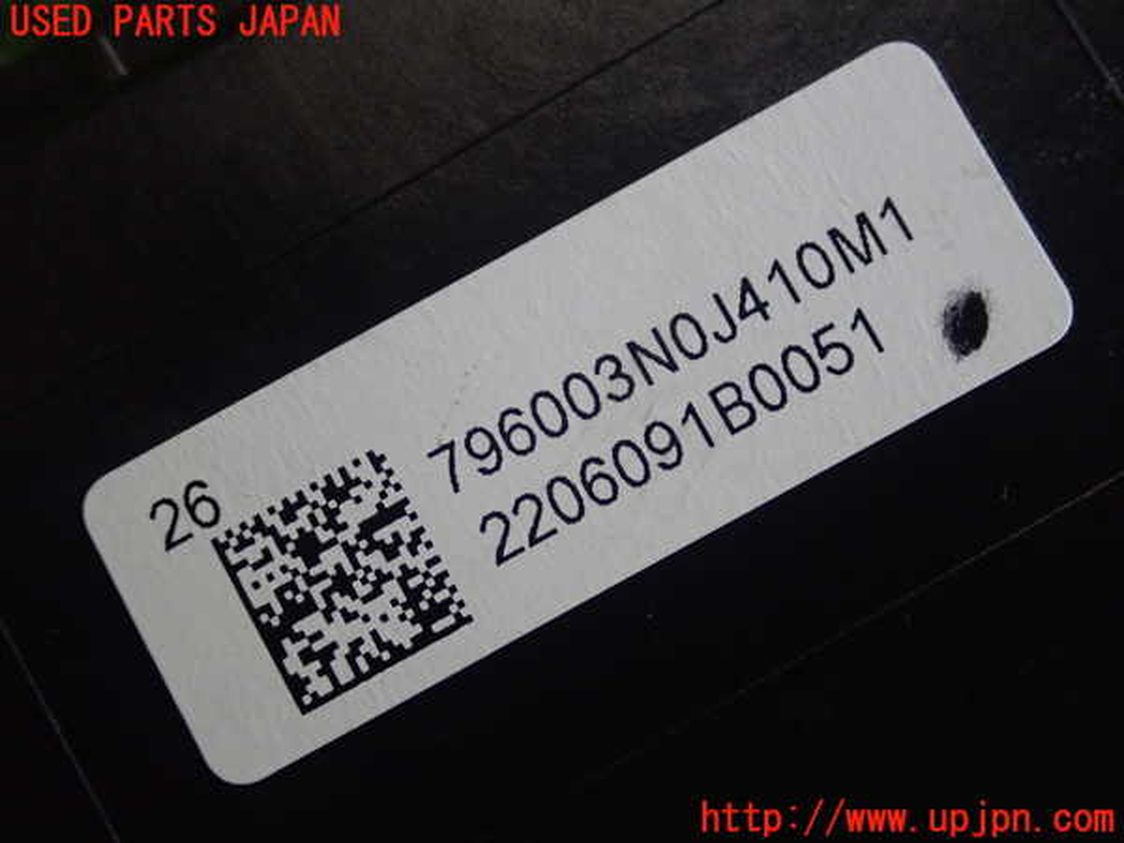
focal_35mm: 49
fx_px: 1591
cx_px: 562
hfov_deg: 38.9
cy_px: 422
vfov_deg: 29.7
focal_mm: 8.99
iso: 800
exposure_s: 1/100
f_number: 3.2
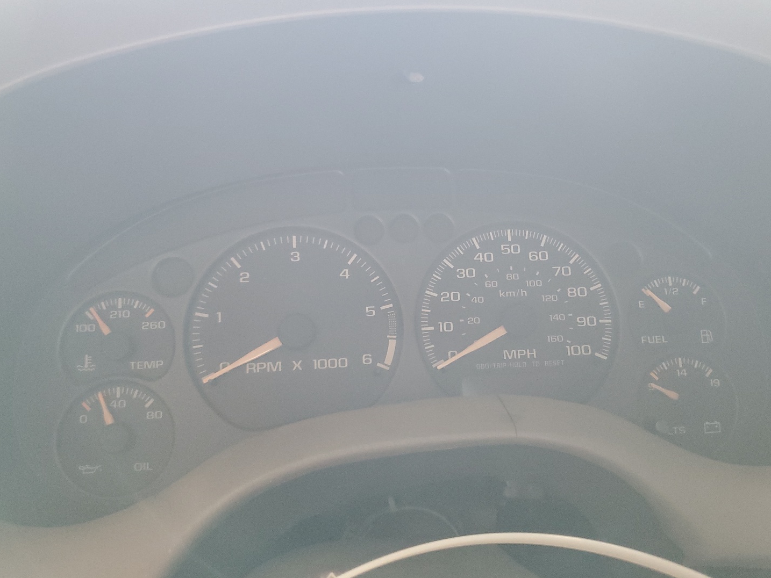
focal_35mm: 29
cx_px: 423
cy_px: 305
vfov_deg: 48.2
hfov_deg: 61.5
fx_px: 646
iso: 334
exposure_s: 1/40
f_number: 1.5
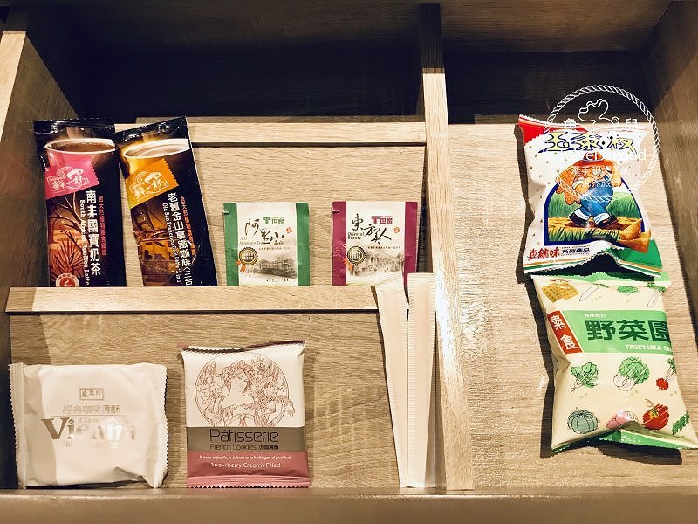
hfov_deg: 63.4
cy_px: 262
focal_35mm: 28
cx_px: 349
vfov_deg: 49.7
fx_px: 565
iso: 50
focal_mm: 3.99
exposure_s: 1/15
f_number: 1.8
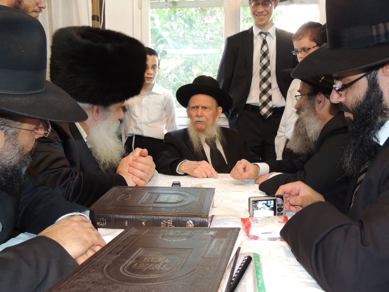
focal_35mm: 35
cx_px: 194
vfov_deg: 40.7
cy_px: 146
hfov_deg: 52.6
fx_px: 393
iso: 400
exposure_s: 1/40
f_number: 3.3
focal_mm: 6.2
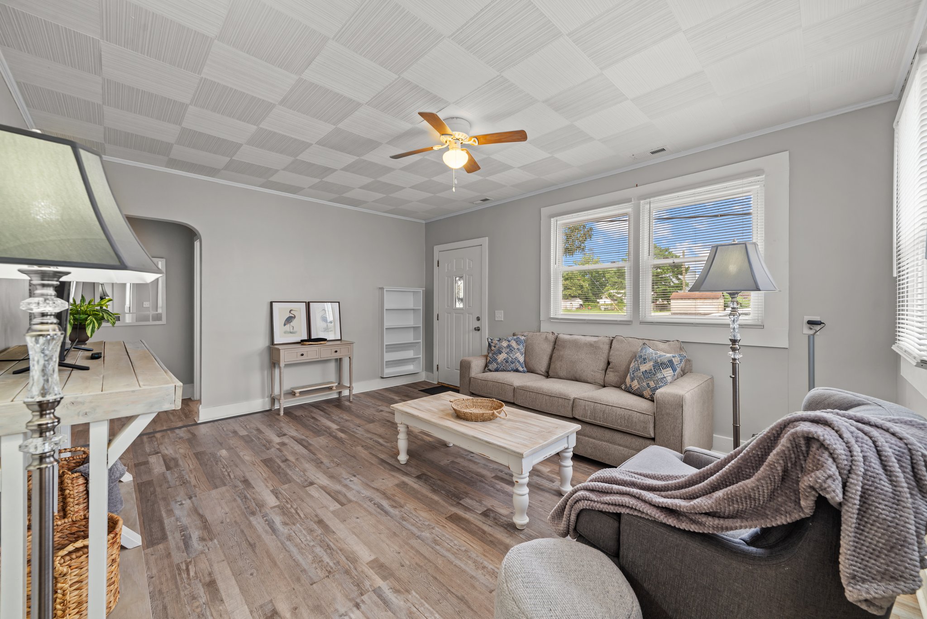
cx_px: 464
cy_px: 310
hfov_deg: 104.2
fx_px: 361
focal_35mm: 14
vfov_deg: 81.3
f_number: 8
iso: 250
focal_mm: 14
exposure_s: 1/4
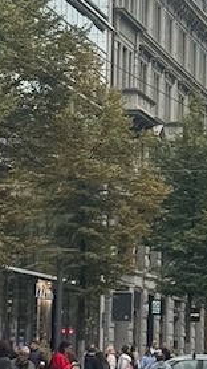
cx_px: 269
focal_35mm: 241
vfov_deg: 9.0
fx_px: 2356
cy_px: 179
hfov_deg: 5.0
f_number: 1.78
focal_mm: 6.76
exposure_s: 1/1215
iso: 64
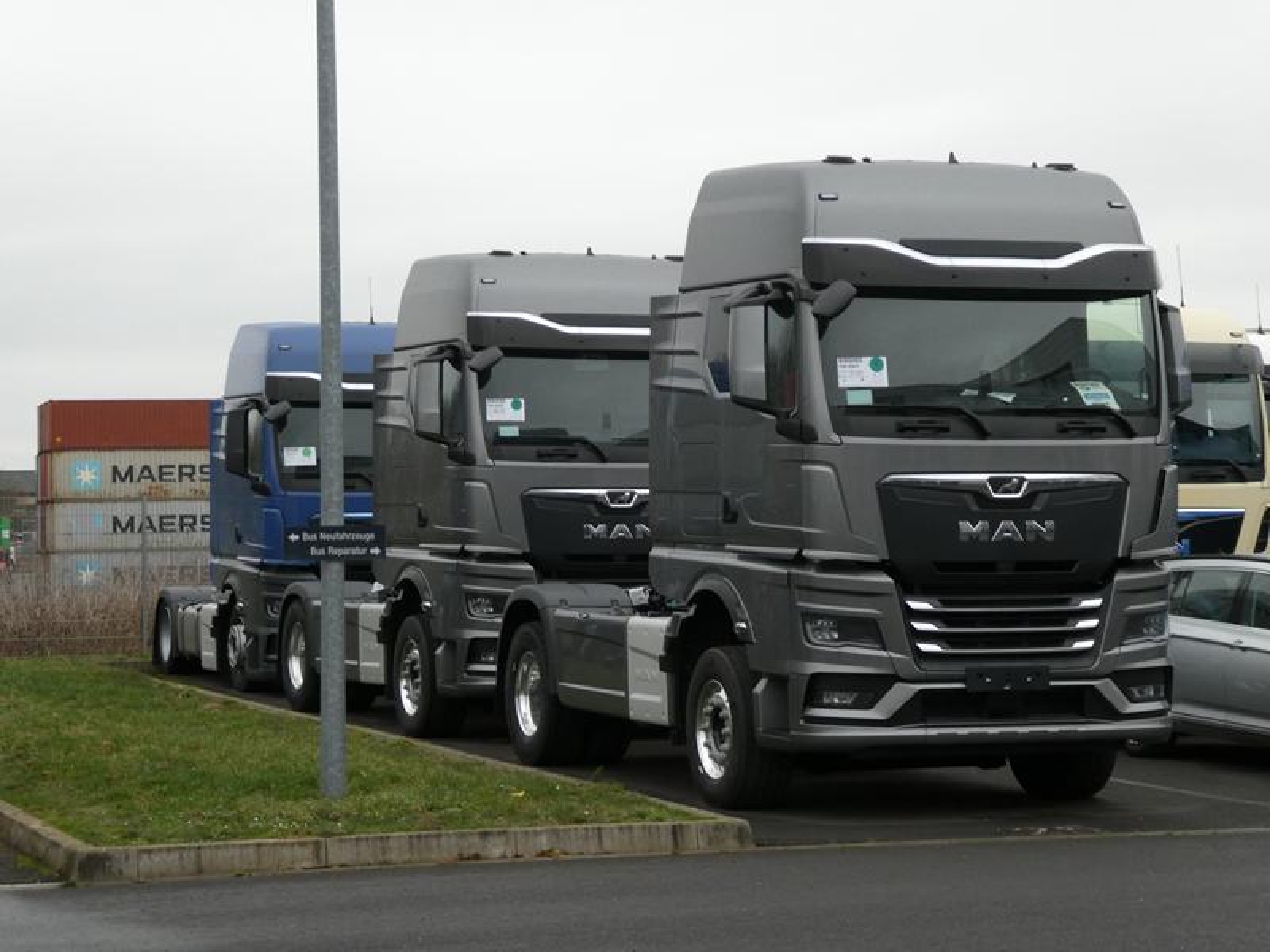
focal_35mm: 84
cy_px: 476
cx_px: 635
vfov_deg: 17.6
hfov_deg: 23.3
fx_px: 3082
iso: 250
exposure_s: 1/80
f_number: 4.8
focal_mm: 15
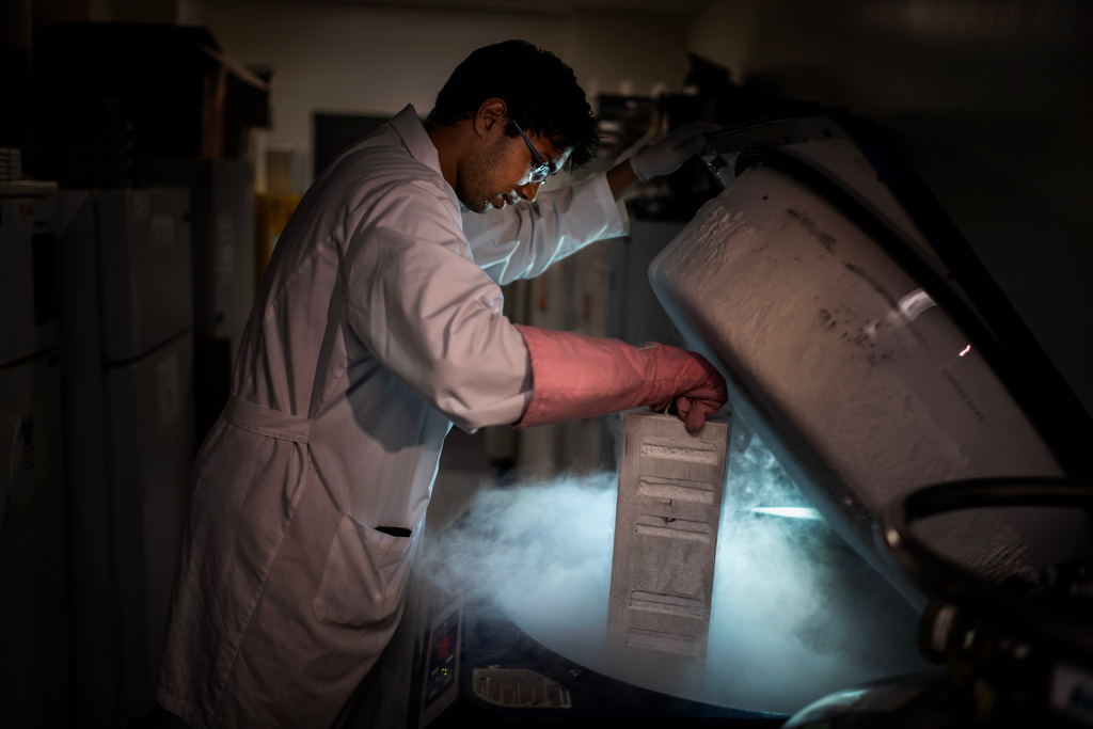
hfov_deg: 54.4
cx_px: 546
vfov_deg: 37.9
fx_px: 1063
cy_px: 364
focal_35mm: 35
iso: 250
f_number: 1.4
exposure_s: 1/250
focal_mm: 35
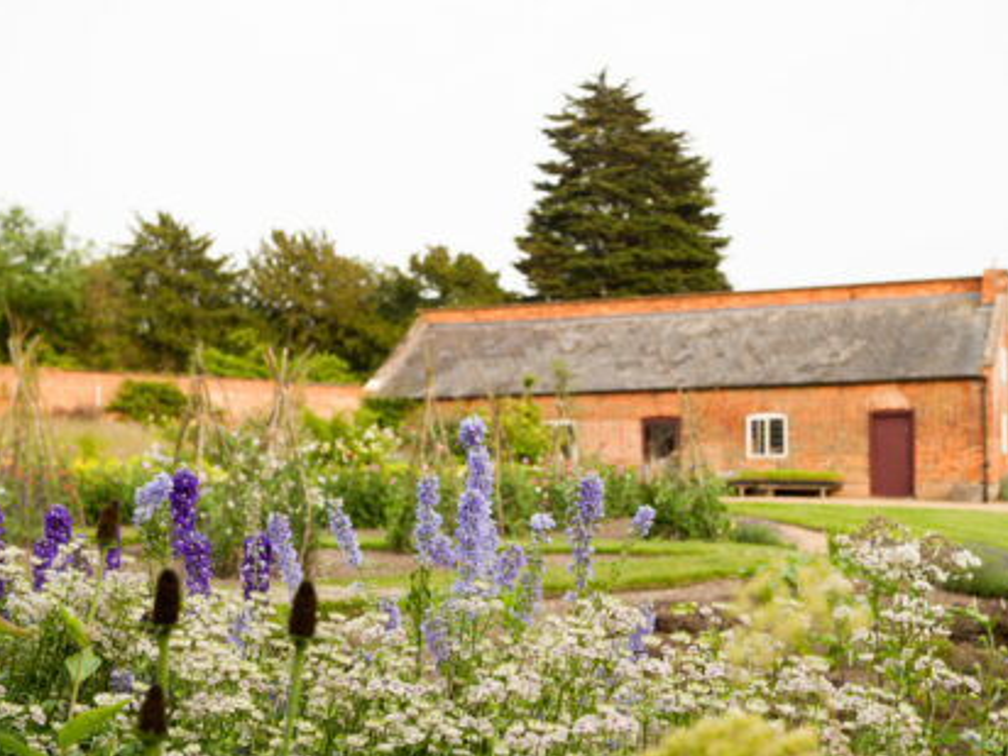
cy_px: 411
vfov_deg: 23.6
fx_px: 1805
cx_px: 571
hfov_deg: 31.2
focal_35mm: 62
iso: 400
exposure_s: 1/320
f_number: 4
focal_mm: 52
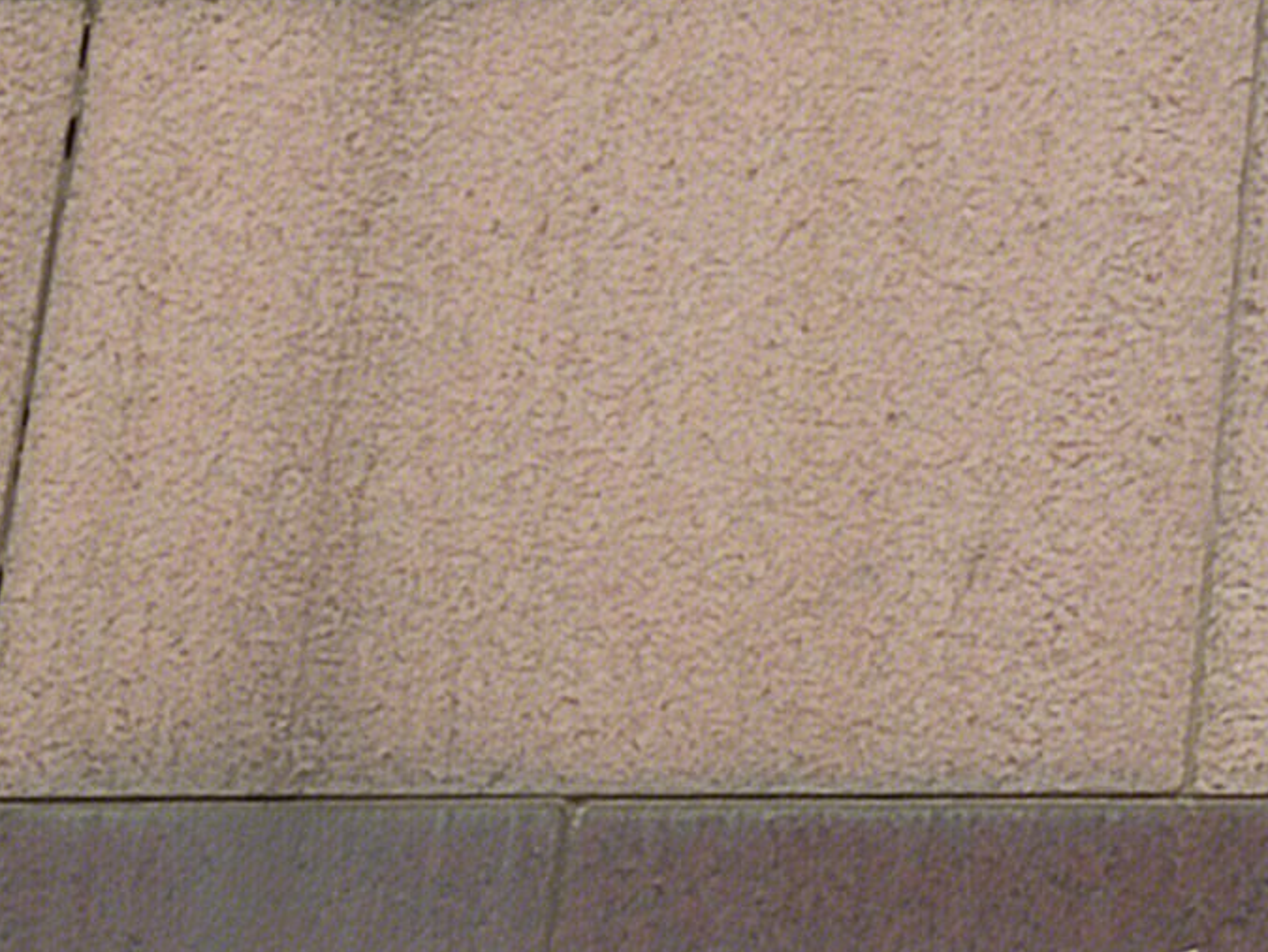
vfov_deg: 5.3
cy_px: -1539
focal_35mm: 267
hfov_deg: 7.3
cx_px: 1840
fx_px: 9784
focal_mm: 4.75
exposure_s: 1/100
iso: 120
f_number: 1.75
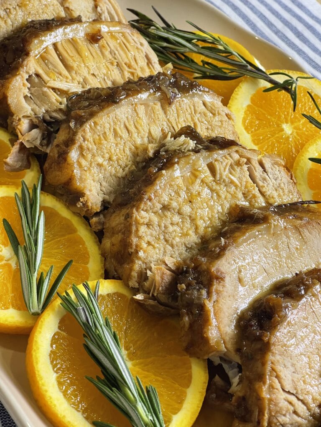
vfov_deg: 30.3
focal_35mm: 64
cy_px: 214
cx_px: 160
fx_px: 791
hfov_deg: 22.9
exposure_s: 1/60
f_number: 2.2
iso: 125
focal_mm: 7.5
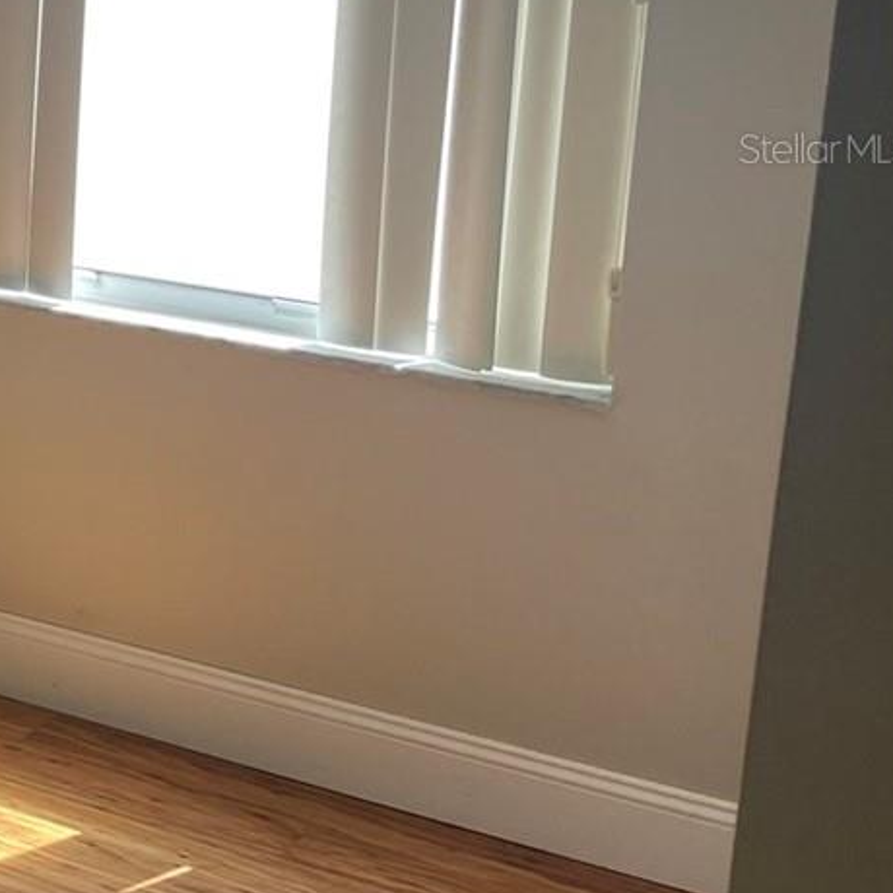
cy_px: 148
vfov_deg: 21.3
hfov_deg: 18.0
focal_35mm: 80
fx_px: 2335
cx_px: -631
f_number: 1.6
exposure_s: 1/121
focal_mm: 4.2
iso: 32
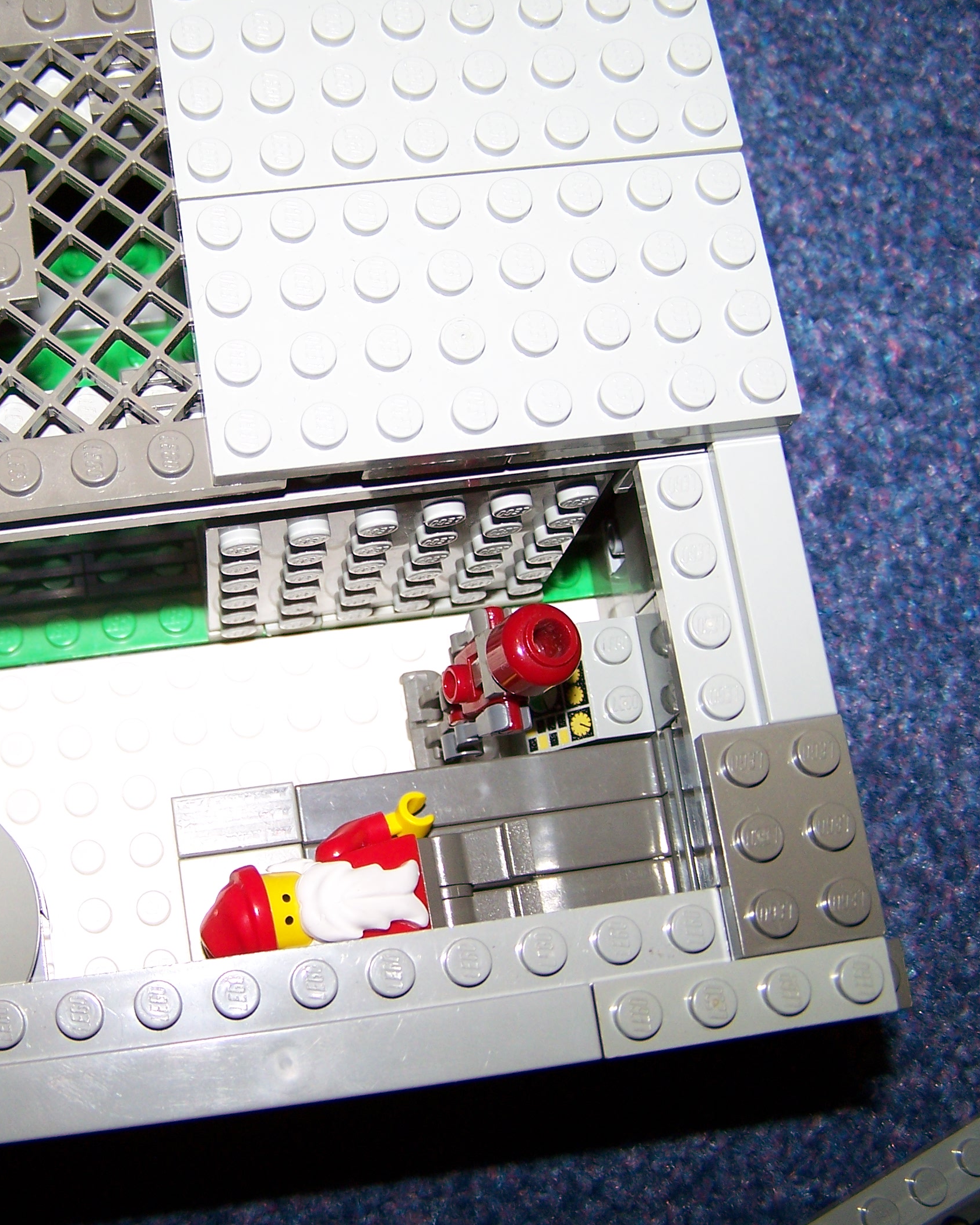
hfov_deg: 30.0
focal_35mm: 50
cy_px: 615
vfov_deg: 37.3
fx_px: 1813
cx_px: 330
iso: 80
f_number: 2.8
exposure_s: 1/60
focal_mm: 6.3
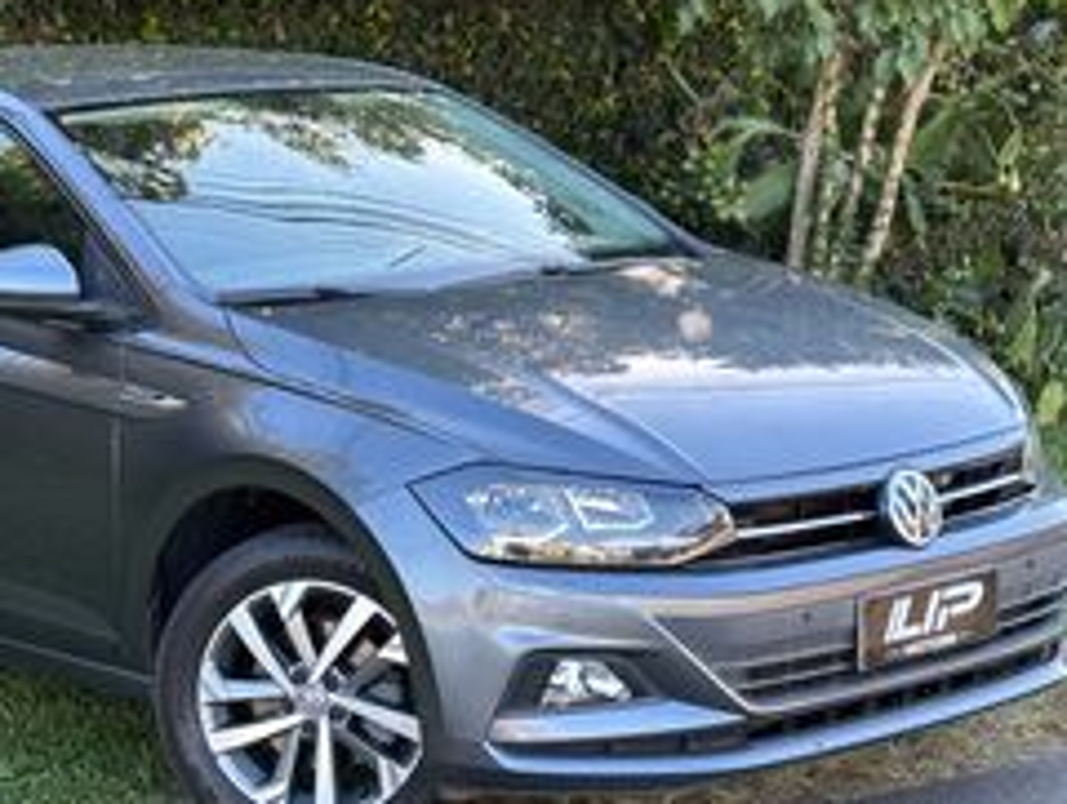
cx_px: 262
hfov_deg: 20.7
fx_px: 2903
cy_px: 418
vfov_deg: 15.8
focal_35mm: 94
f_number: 1.78
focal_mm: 6.86
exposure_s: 1/149
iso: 50
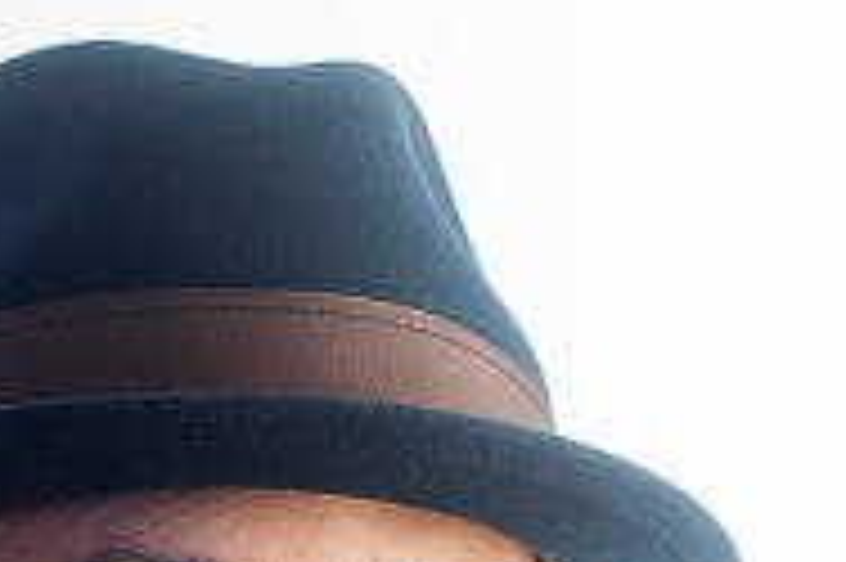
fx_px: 3710
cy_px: 870
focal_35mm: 158
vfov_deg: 8.5
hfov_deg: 13.0
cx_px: 364
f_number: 2.2
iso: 640
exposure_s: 1/125
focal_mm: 50
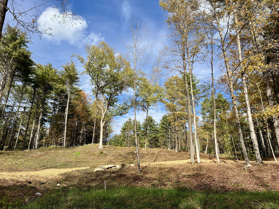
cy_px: 104
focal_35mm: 26
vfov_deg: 53.1
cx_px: 140
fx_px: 210
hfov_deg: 67.3
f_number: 1.5
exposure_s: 1/3077
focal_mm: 5.7
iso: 50
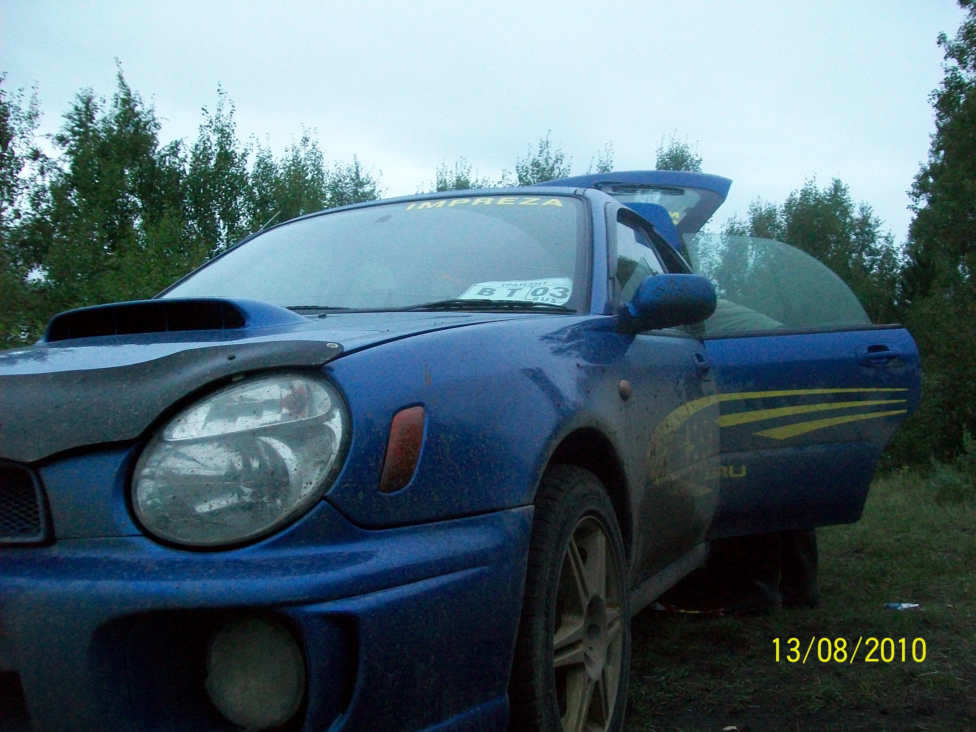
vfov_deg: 39.7
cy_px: 366
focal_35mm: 36
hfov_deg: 51.4
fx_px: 1015
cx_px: 488
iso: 200
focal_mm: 6
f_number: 2.7
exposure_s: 1/8
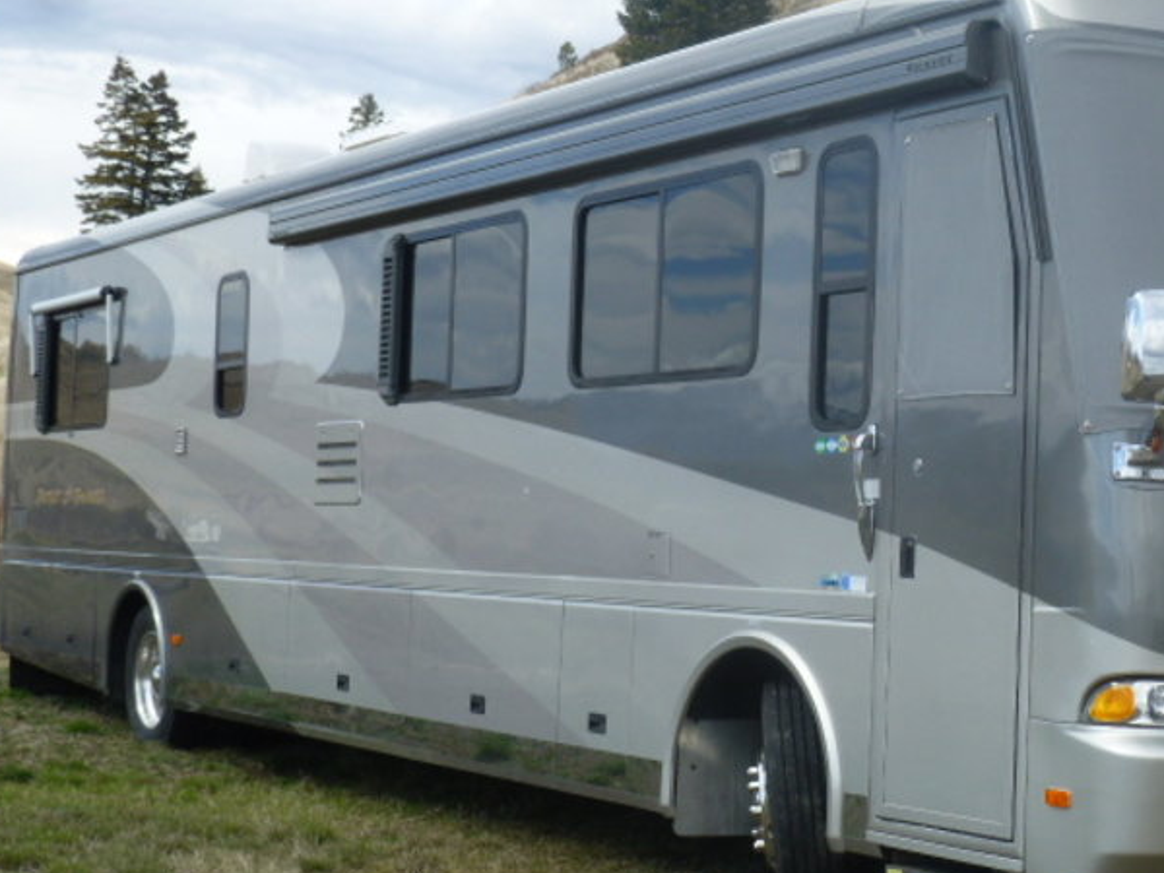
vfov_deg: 20.4
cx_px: 718
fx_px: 2421
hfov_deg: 27.0
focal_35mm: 72
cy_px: 442
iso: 100
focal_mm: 9.7
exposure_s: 1/500
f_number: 4.6
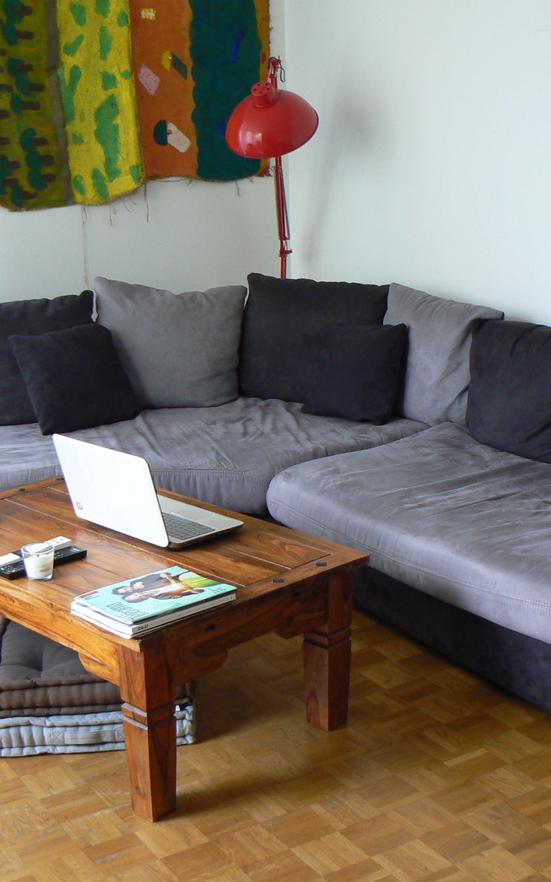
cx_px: 337
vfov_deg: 39.6
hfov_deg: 25.3
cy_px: 441
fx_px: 1225
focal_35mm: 51
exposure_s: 1/30
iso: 100
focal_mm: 6
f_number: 2.8
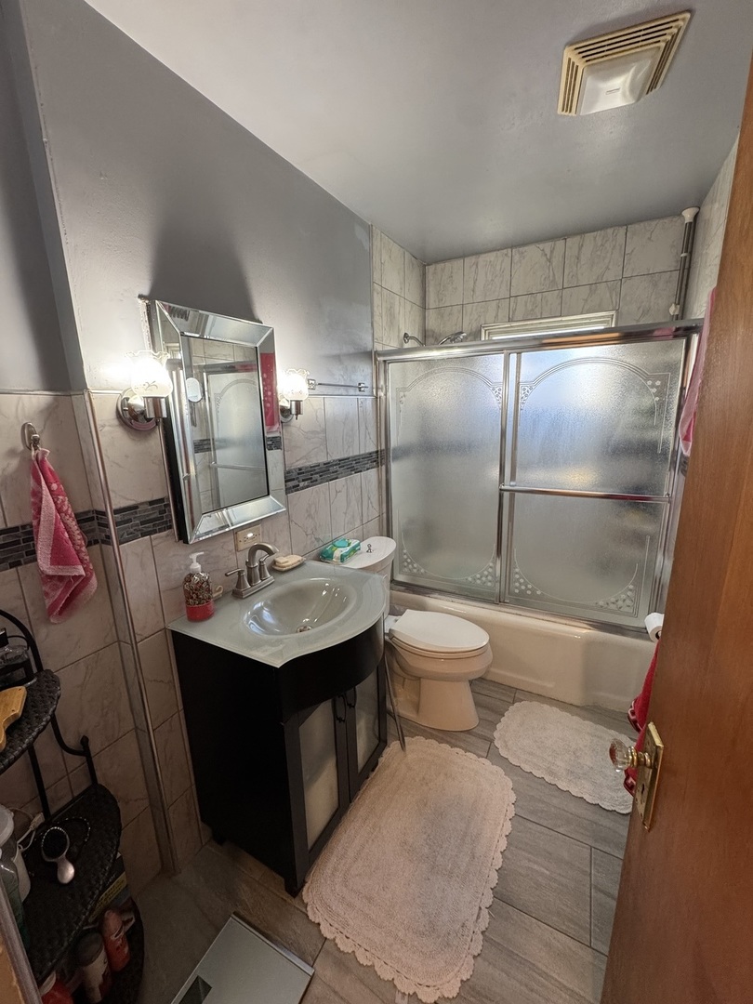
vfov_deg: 102.1
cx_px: 376
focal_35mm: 14
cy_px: 502
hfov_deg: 85.7
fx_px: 406
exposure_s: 1/120
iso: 250
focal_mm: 2.22
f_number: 2.2
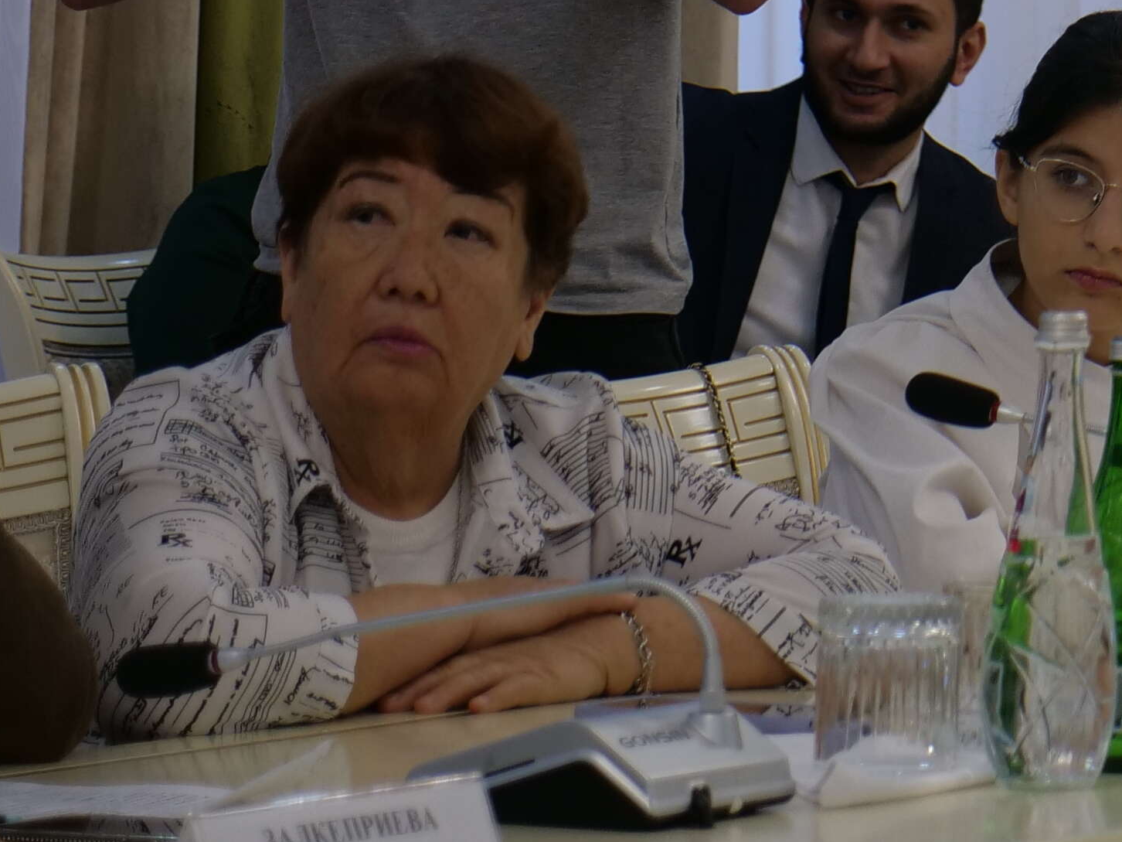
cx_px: 1874
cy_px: -485
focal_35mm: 250
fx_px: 8103
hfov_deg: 7.7
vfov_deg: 5.9
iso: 200
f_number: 2.8
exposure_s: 1/100
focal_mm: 35
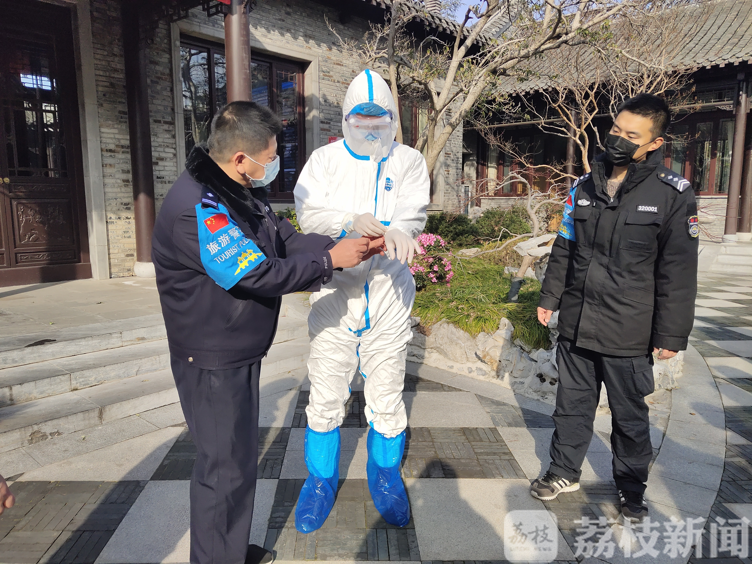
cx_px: 376
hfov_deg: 60.0
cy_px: 282
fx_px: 652
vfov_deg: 46.8
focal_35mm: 30
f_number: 1.8
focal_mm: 4.35
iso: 49
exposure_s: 1/3017
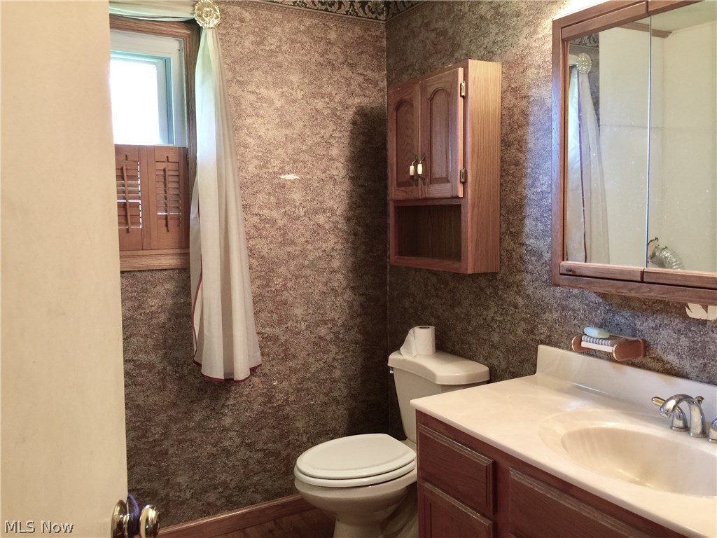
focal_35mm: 29
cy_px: 269
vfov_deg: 48.2
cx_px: 358
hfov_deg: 61.7
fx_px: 601
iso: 64
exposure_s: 1/15
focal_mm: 4.15
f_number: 2.2
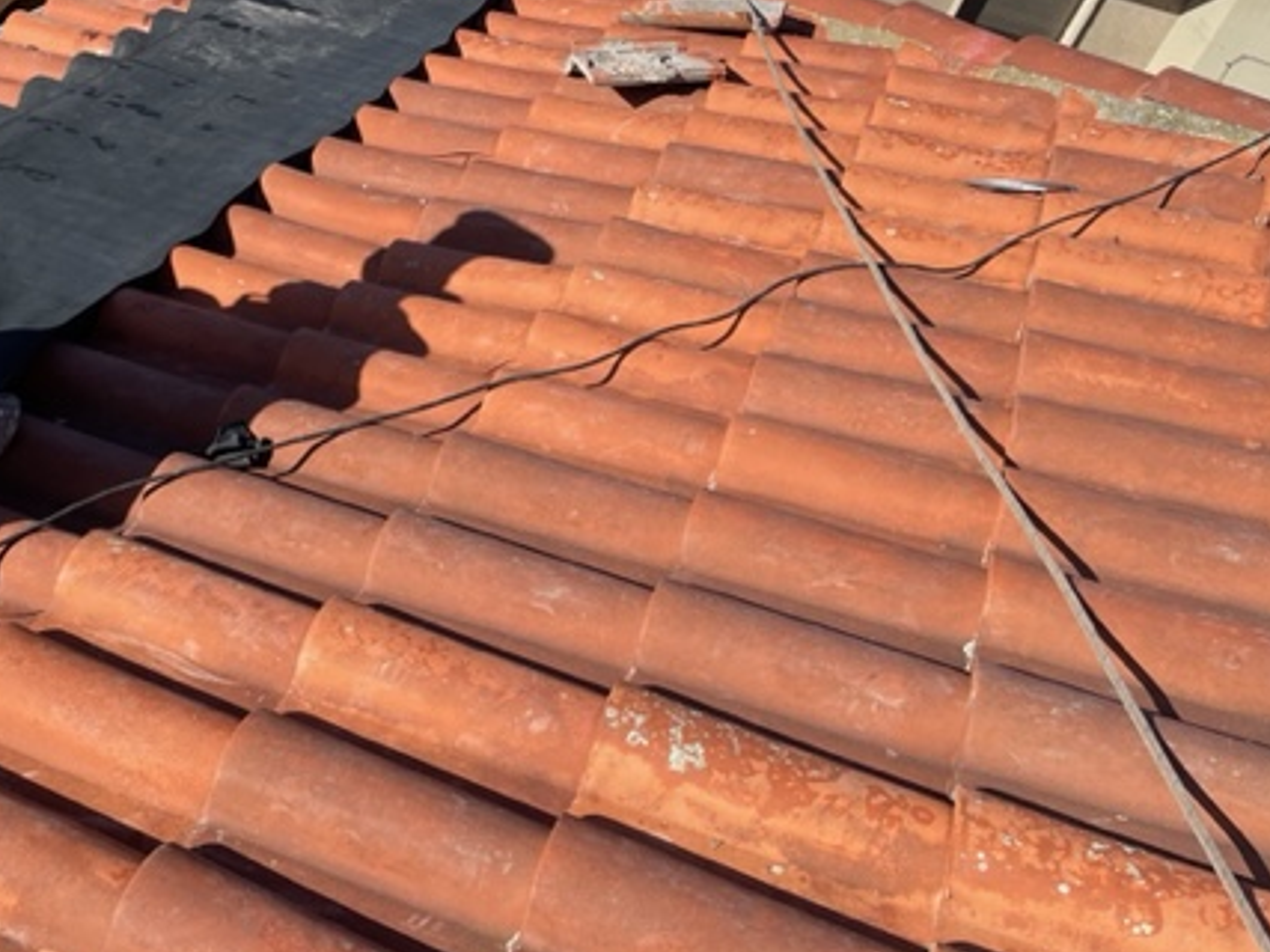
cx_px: 336
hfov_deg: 46.4
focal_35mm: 39
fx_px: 1430
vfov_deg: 36.2
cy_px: 280
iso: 32
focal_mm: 4.2
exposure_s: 1/2681
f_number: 1.6
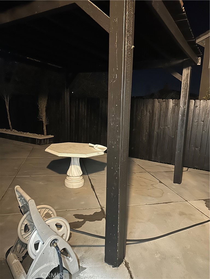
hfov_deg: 56.8
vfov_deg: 71.6
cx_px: 105
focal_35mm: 24
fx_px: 194
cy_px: 140
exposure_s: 1/17
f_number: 1.78
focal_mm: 6.86
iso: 1600
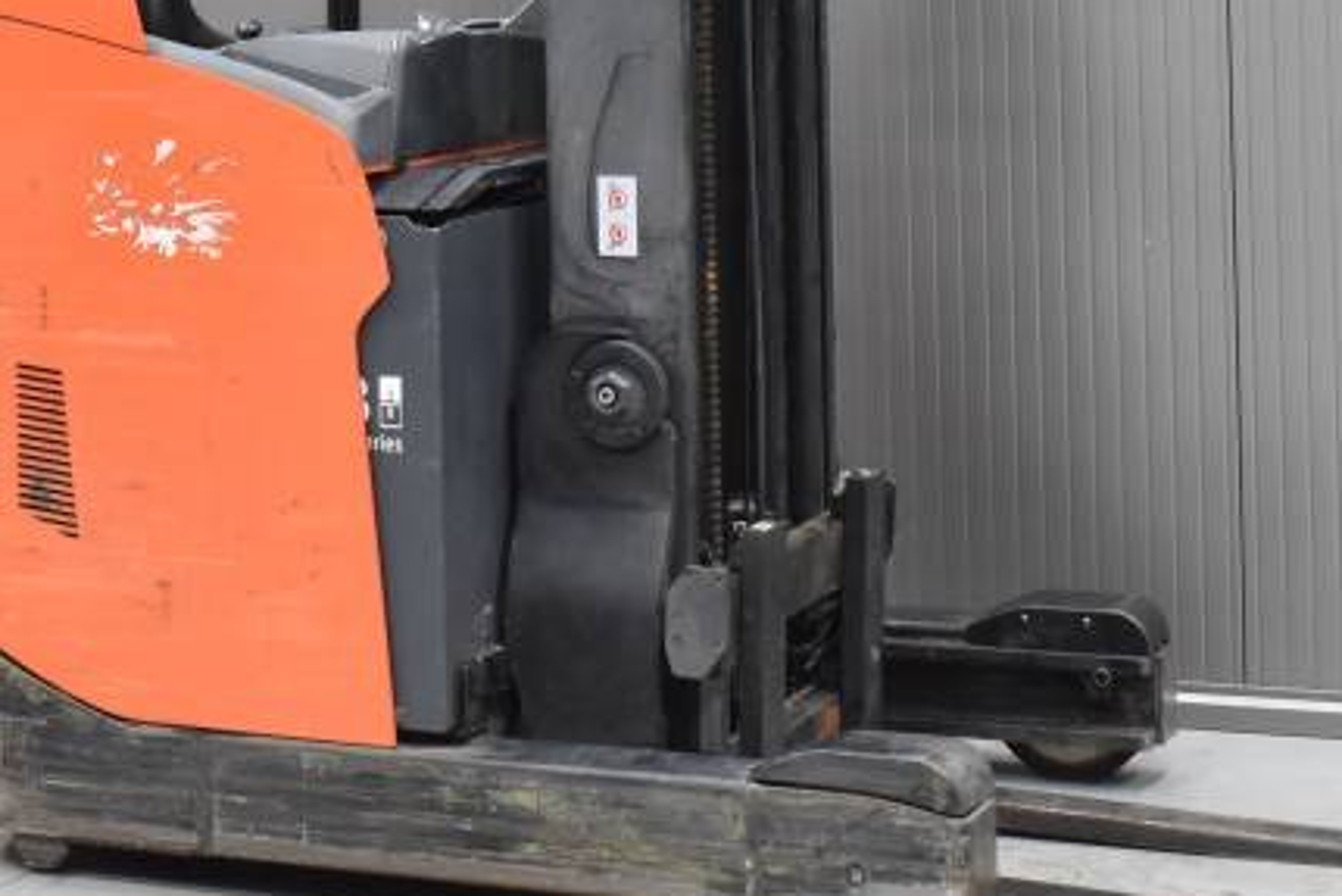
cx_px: 521
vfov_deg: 14.4
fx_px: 3431
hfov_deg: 22.1
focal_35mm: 92
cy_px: -209
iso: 1250
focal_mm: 22
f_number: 5.6
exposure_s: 1/20
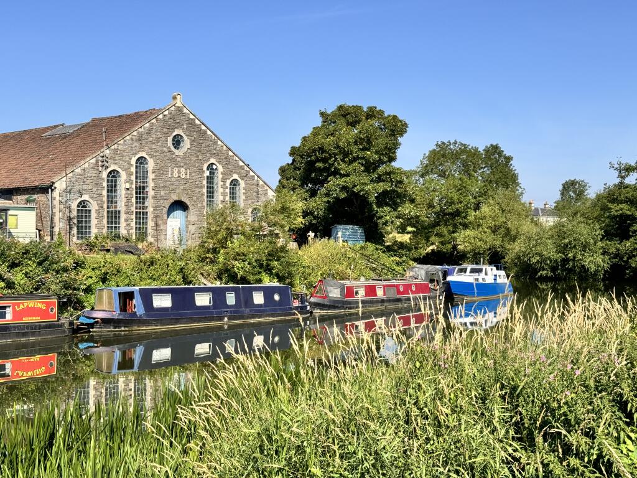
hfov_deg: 39.7
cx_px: 318
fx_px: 883
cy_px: 239
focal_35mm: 48
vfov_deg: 30.3
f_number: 1.78
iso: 64
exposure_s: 1/3817
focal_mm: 6.76
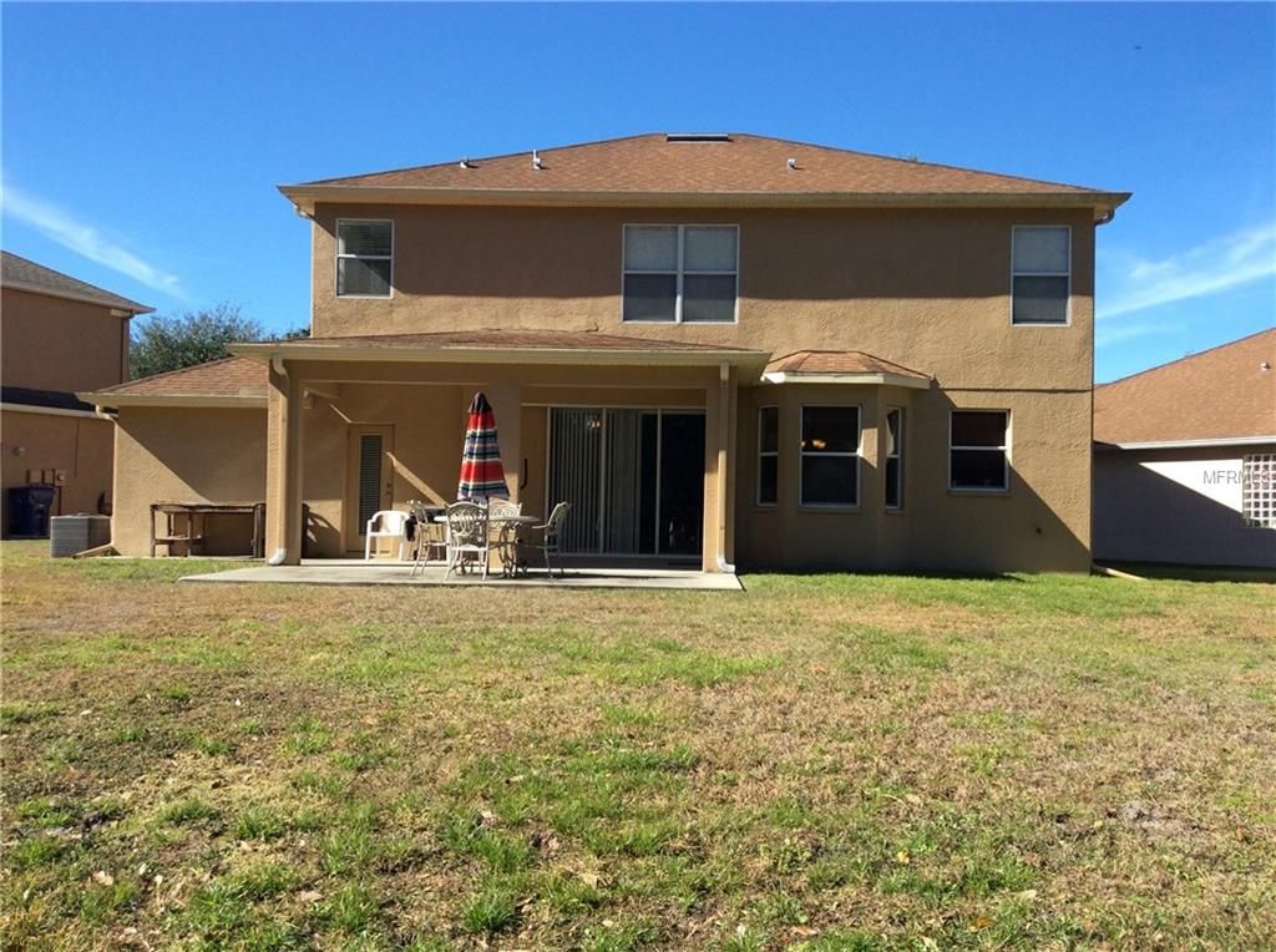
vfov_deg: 44.0
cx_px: 638
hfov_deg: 56.9
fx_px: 1177
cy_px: 476
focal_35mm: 32
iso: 32
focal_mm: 3.3
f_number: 2.4
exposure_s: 1/841
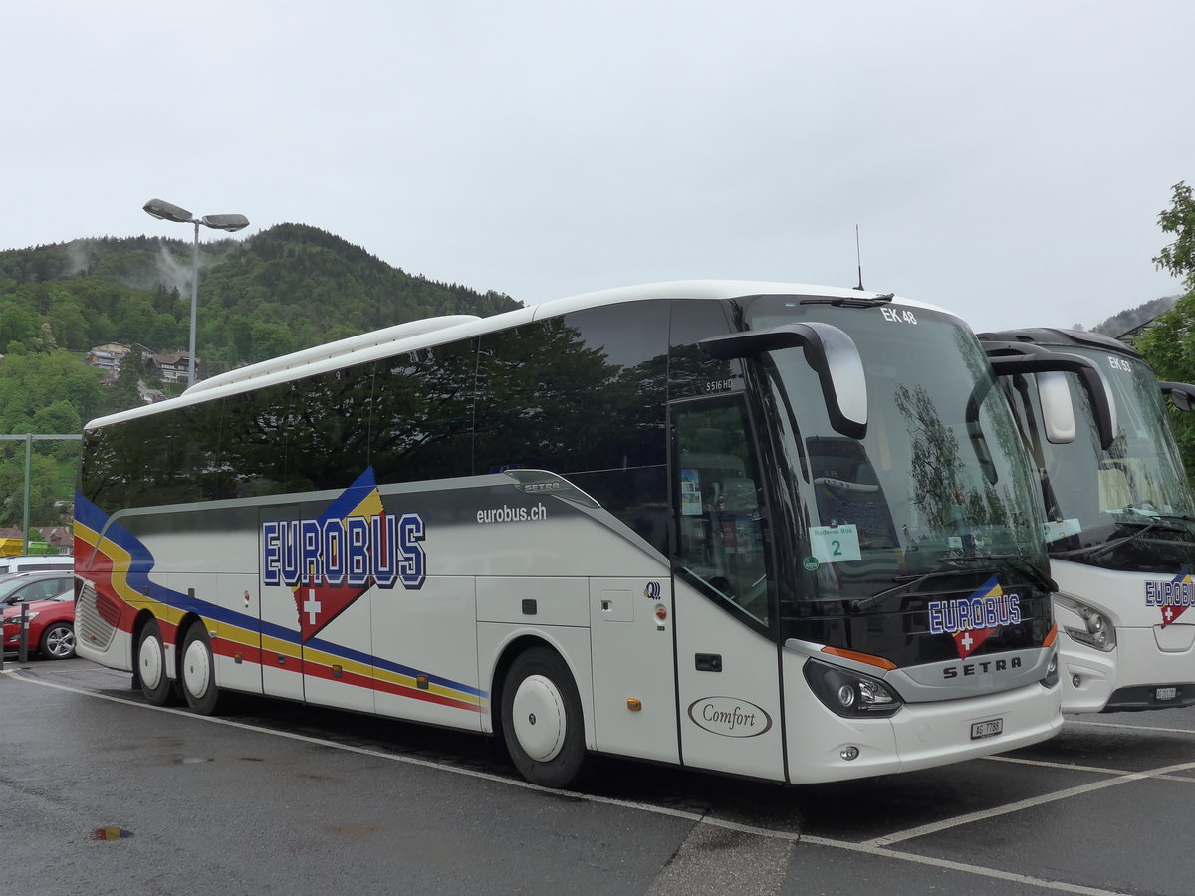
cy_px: 448
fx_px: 1346
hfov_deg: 47.9
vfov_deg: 36.8
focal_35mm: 39
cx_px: 598
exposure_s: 1/800
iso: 160
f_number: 3.2
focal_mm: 8
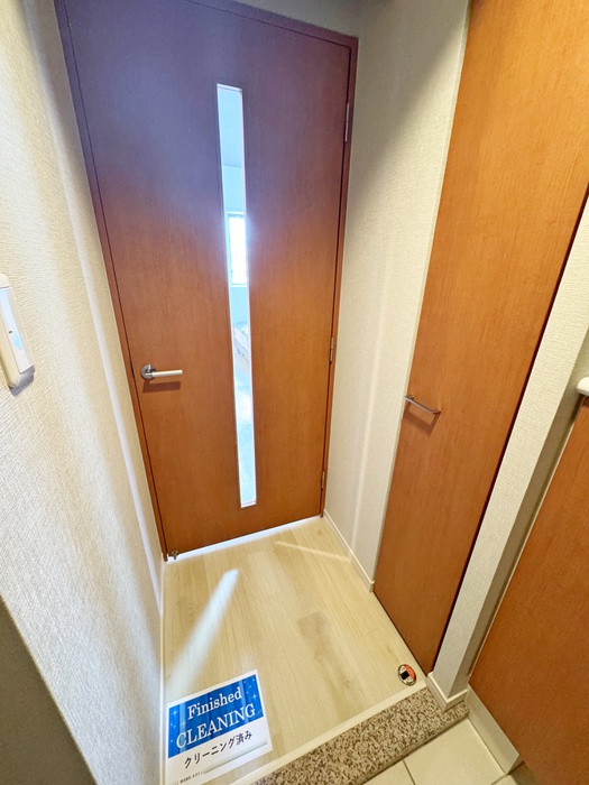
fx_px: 318
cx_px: 294
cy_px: 392
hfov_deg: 85.7
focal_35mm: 14
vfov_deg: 102.1
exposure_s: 1/50
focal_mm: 2.22
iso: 800
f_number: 2.2
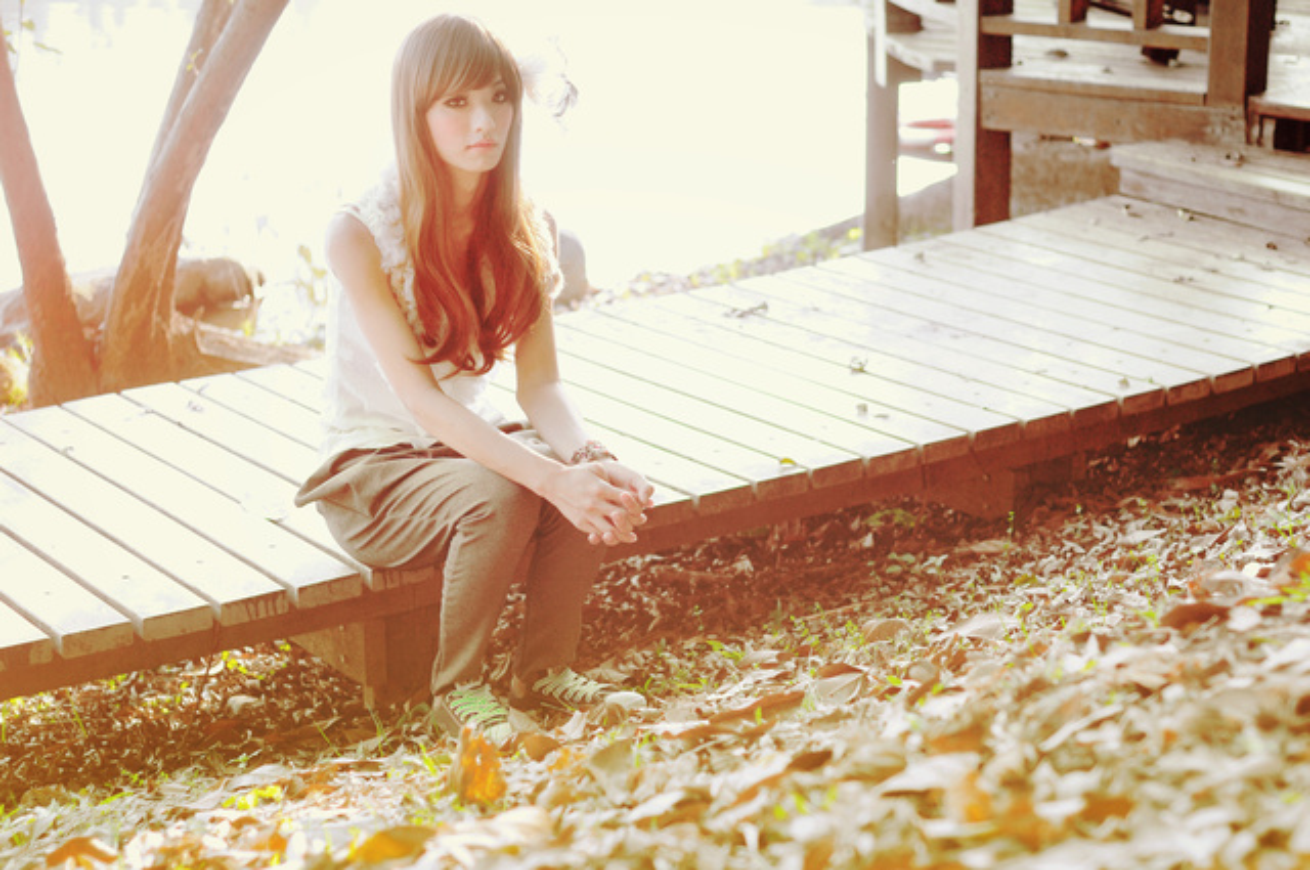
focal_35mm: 75
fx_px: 2726
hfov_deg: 27.0
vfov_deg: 18.1
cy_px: 435
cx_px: 655
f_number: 2.8
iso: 500
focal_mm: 50
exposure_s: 1/400
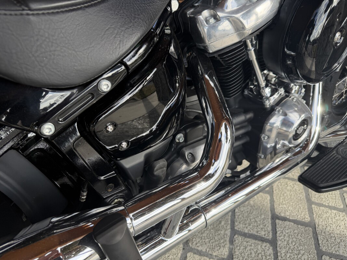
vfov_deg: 56.8
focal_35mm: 24
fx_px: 241
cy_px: 130
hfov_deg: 71.6
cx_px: 174
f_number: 1.78
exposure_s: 1/612
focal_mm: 6.76
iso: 100
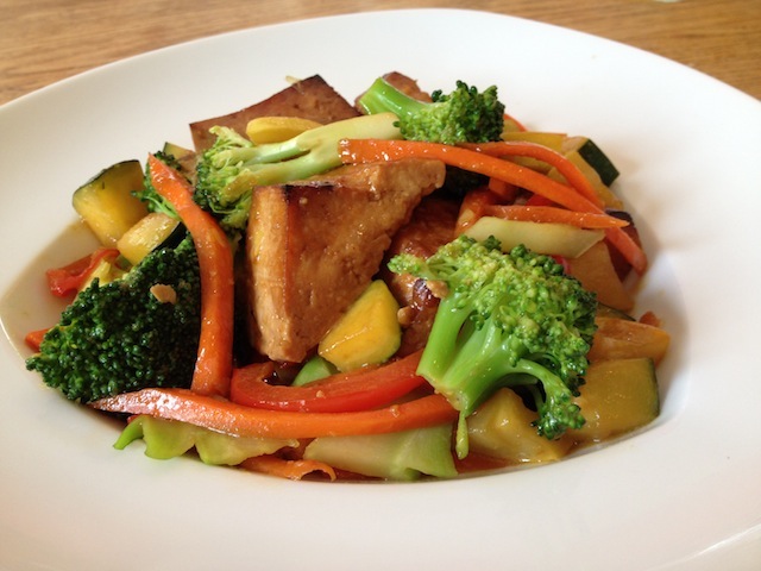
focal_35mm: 35
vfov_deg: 40.7
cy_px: 286
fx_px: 769
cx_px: 380
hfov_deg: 52.6
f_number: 2.4
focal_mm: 4.28
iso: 80
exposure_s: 1/20
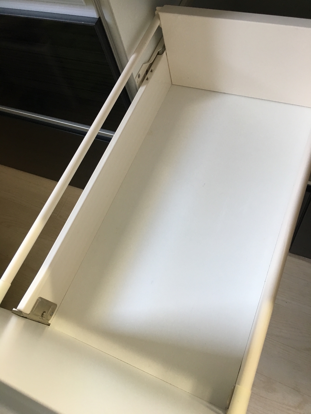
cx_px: 156
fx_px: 347
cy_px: 207
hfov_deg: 48.2
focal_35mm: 29
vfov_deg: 61.7
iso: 50
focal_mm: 4.15
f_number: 2.2
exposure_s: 1/17
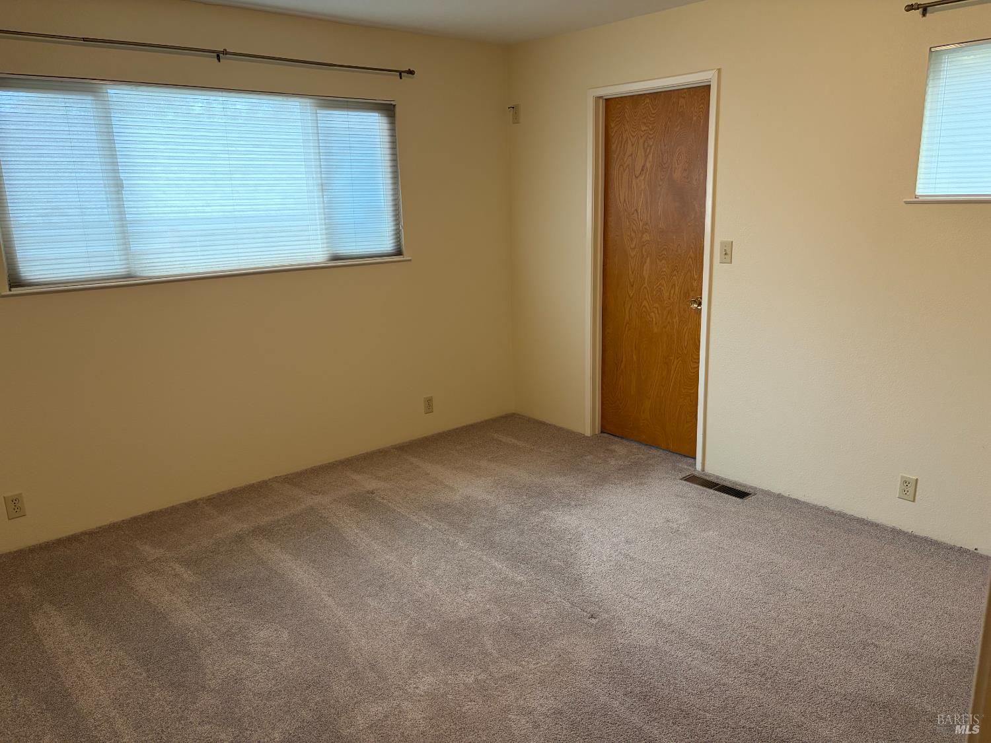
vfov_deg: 53.1
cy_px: 372
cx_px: 496
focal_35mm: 26
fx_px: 744
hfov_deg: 67.3
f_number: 1.6
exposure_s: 1/120
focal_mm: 5.96
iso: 160
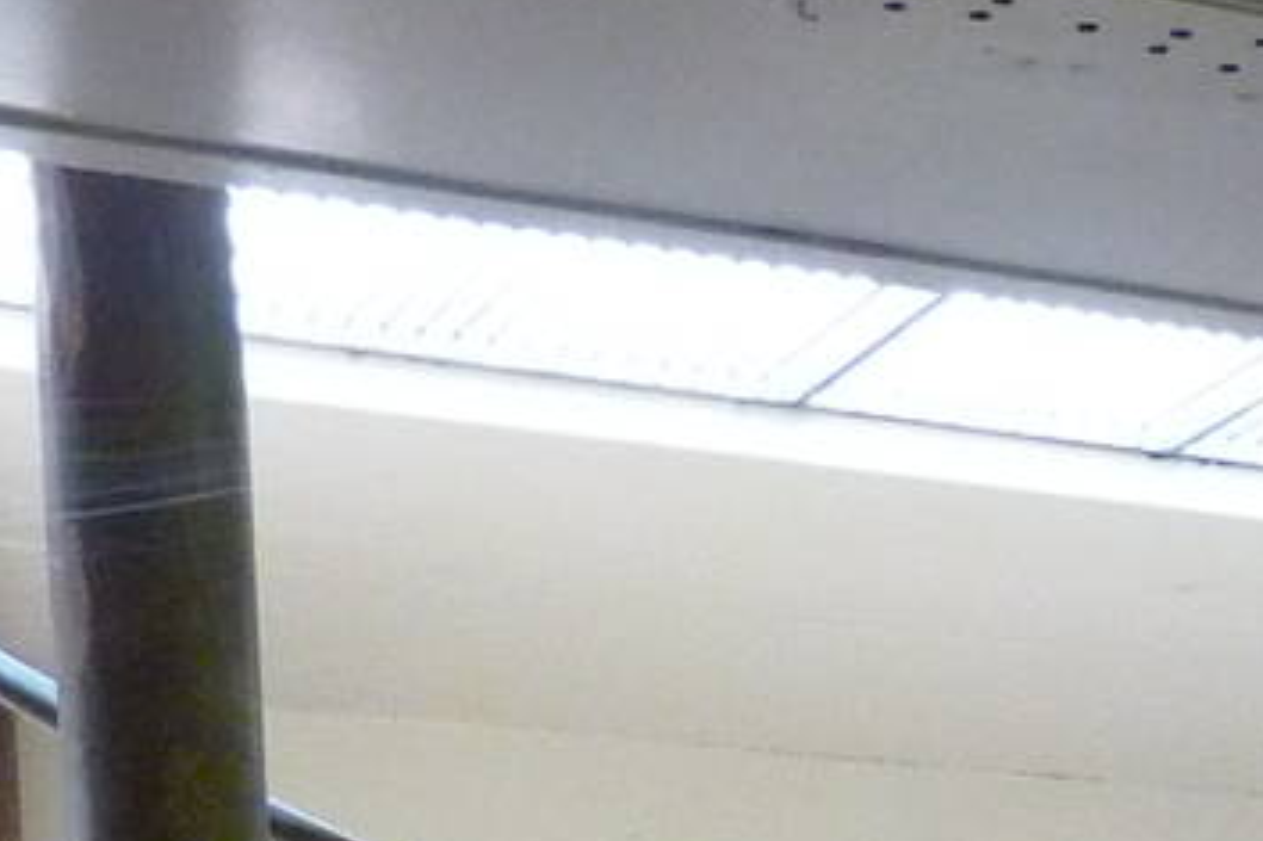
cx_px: 1742
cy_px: 1897
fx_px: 4138
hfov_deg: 16.2
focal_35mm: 118
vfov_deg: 10.3
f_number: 3.3
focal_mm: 4.1
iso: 400
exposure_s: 1/60
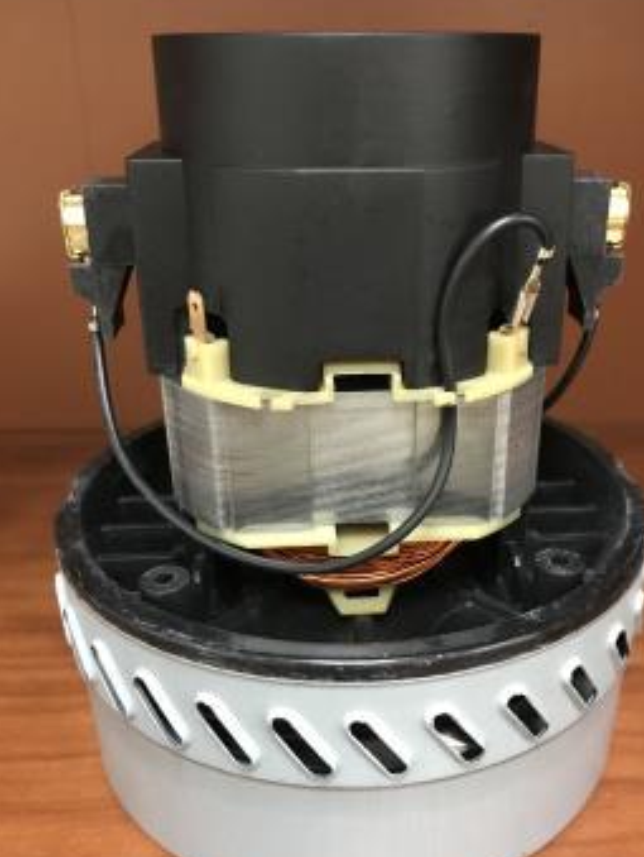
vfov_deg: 55.2
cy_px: 468
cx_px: 359
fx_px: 817
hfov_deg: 43.0
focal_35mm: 33
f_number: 1.8
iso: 80
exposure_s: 1/6
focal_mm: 3.99
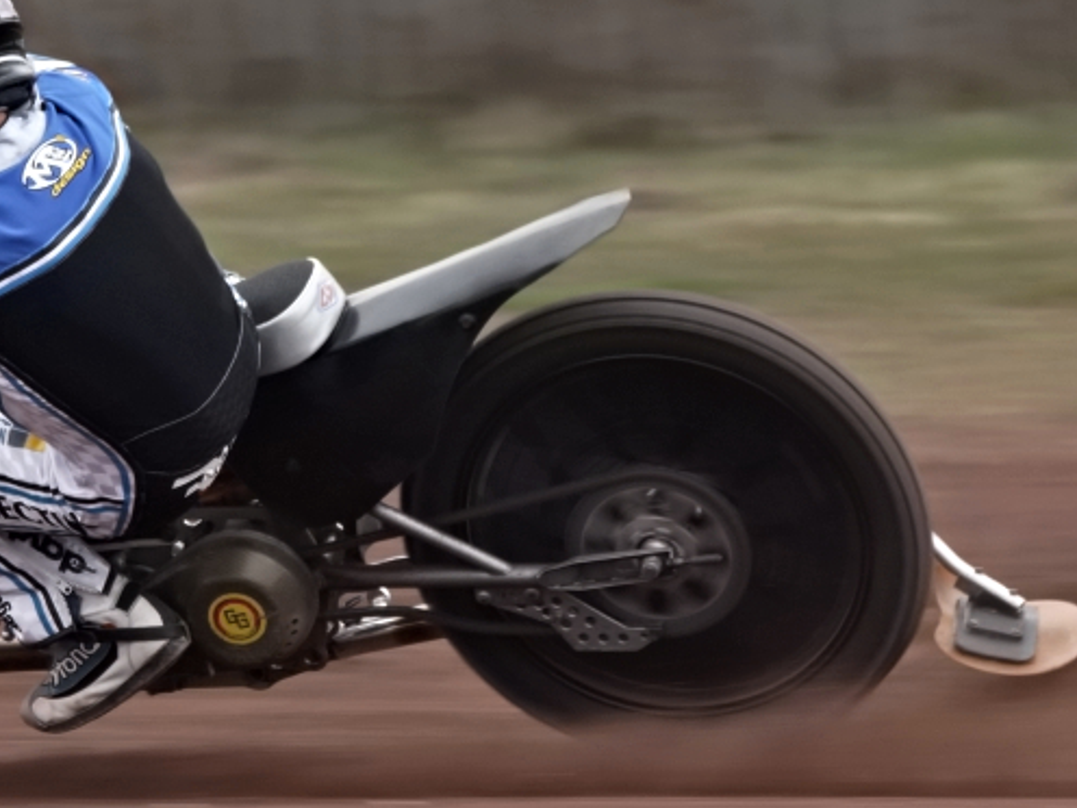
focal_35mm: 872
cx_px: 352
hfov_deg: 2.3
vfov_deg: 1.7
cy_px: 300
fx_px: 27130
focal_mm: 250
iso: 320
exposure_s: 1/250
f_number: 9
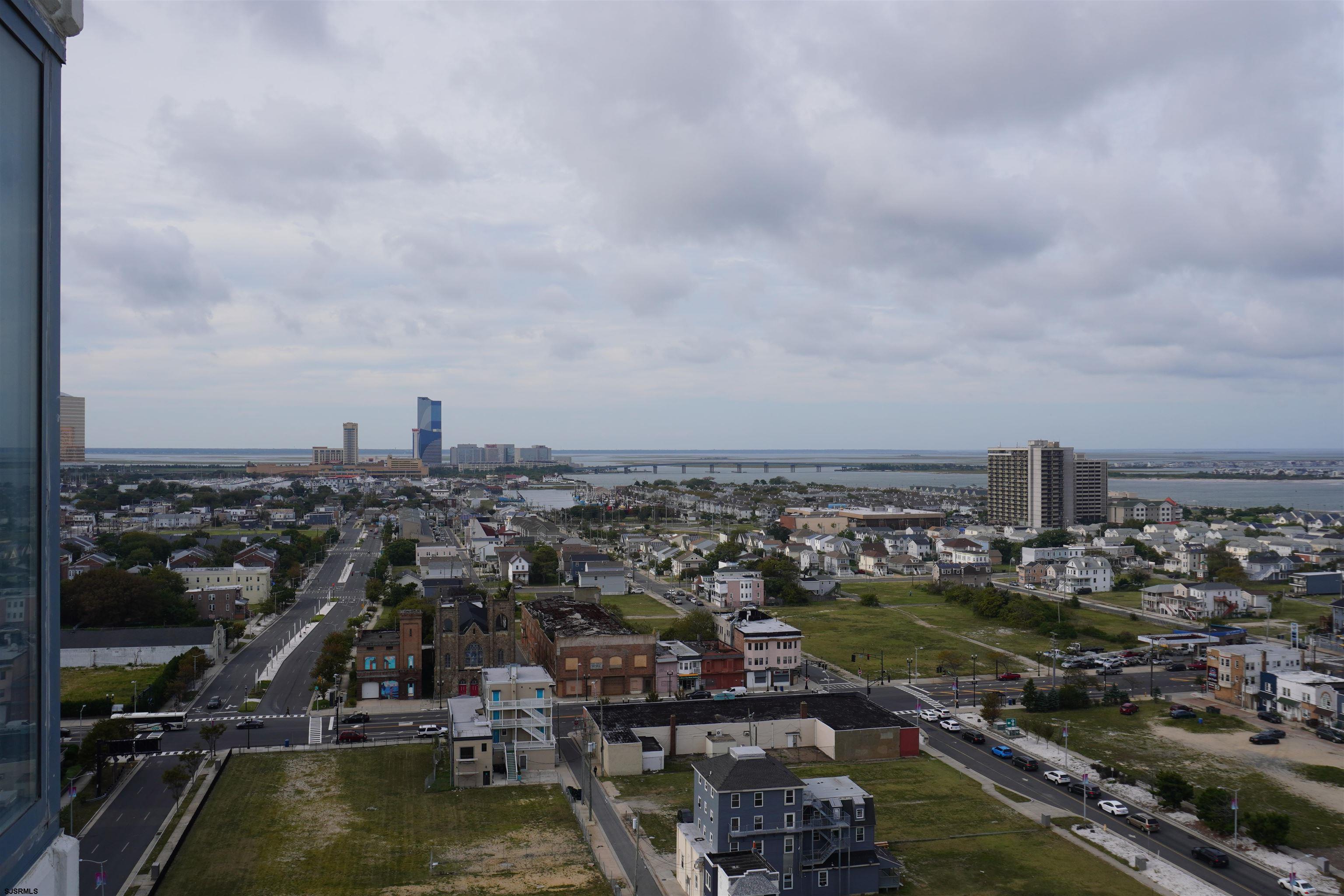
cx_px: 672
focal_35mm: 32
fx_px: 1176
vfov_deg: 41.7
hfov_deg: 59.5
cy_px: 448
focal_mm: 21
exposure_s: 1/200
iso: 100
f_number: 10
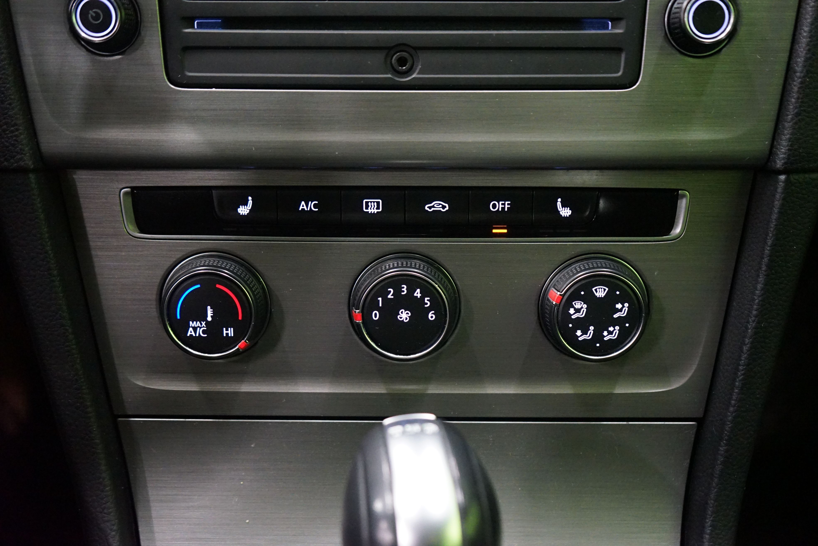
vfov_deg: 33.4
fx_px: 909
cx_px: 409
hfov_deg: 48.5
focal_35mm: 40
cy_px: 273
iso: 6400
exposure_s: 1/15
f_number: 4
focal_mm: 40
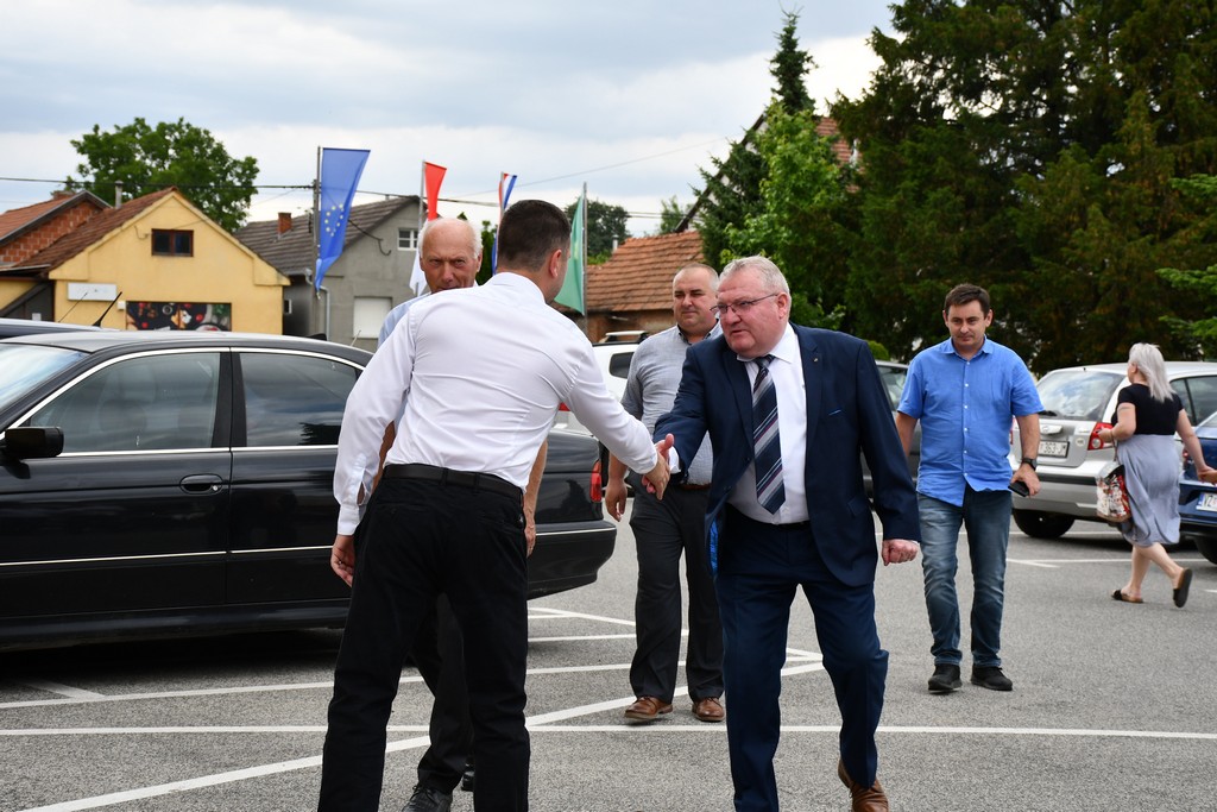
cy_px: 406
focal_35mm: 75
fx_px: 2536
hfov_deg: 27.0
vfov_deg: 18.2
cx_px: 608
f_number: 6.3
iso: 200
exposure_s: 1/250
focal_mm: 50
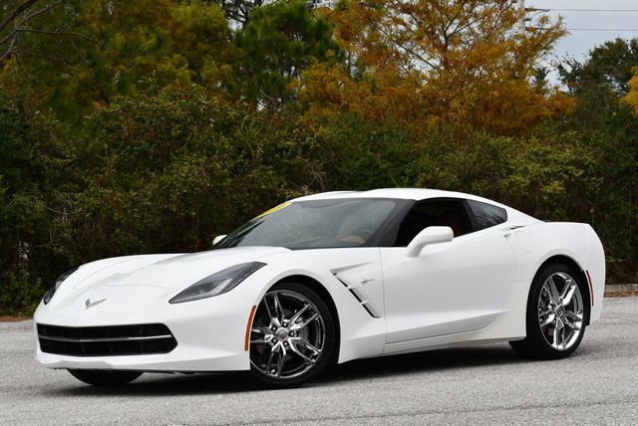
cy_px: 213
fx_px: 1951
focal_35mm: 110
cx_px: 319
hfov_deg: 18.6
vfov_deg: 12.5
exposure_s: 1/250
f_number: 8
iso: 125
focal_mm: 55
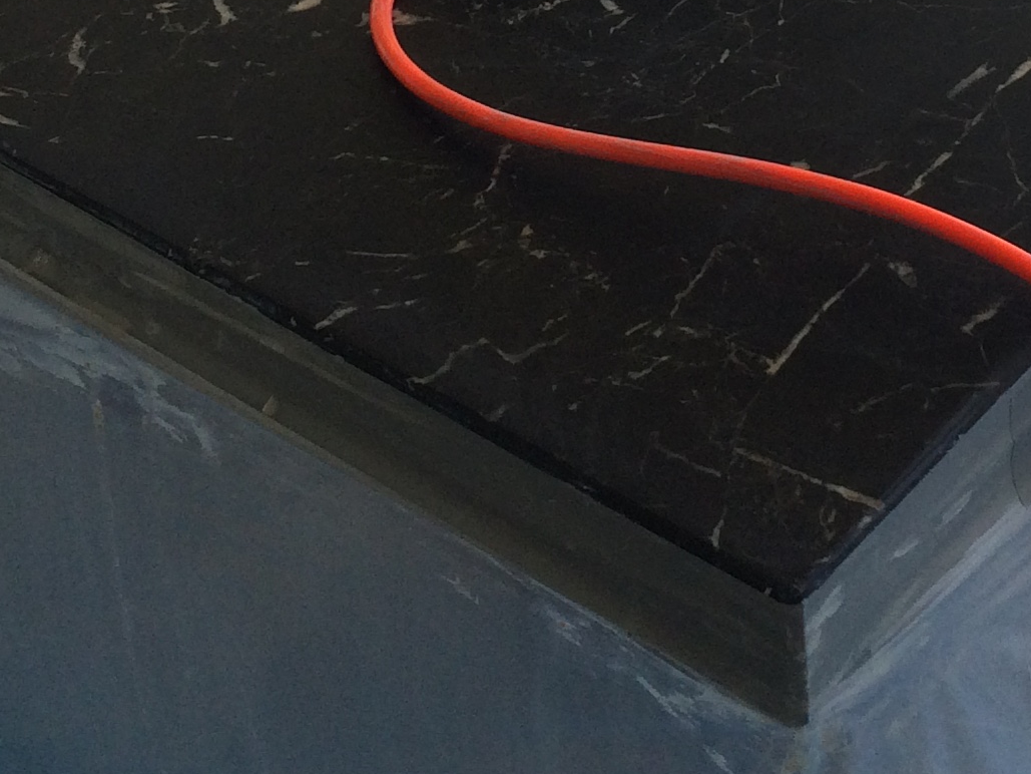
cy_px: -280
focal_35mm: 92
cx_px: 745
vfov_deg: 15.2
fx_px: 2740
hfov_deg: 21.2
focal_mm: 4.15
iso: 40
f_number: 2.2
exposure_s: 1/120
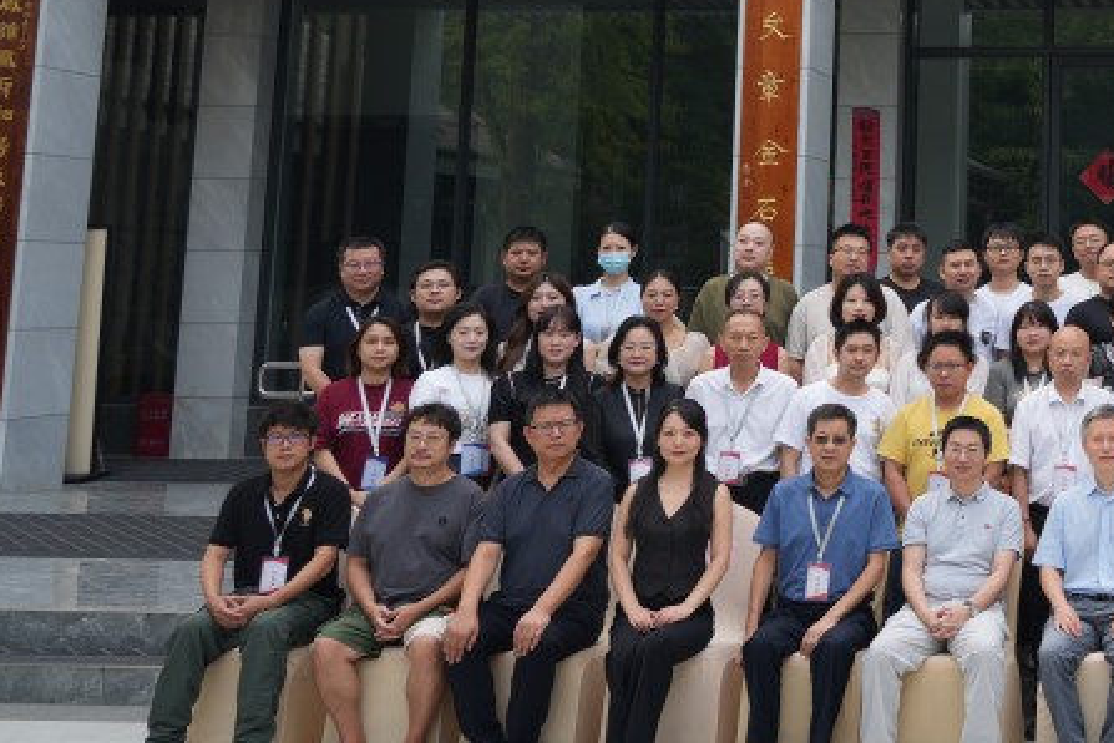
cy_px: 25
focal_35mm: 58
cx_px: 1256
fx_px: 1795
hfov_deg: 30.5
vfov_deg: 22.6
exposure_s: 1/200
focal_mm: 24
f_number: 4.5
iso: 100
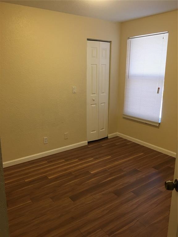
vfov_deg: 61.7
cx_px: 89
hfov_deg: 48.2
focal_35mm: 29
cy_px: 118
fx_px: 199
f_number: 2.2
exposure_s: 1/15
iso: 64
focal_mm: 4.15
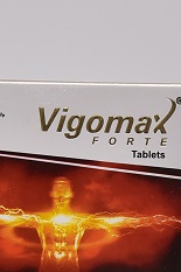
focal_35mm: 140
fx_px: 1057
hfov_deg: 9.8
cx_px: 64
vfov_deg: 14.6
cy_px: 221
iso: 1250
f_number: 4
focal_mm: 62
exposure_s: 1/160
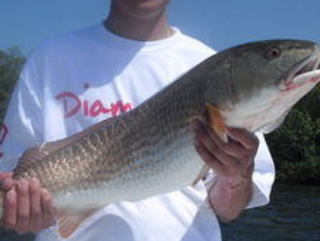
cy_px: 76
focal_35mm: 64
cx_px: 161
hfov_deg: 30.3
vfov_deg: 22.8
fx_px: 592
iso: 64
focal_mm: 6.3
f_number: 7.8
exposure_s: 1/250
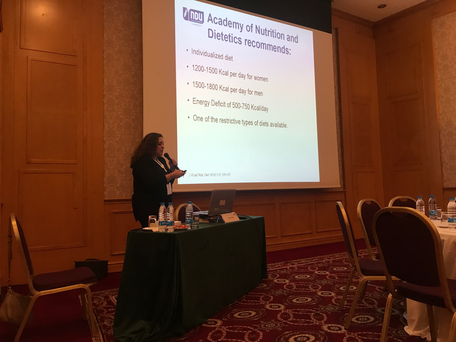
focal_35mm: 28
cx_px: 228
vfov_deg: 49.7
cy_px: 171
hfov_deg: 63.4
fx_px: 369
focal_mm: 3.99
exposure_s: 1/15
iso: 64
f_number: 1.8
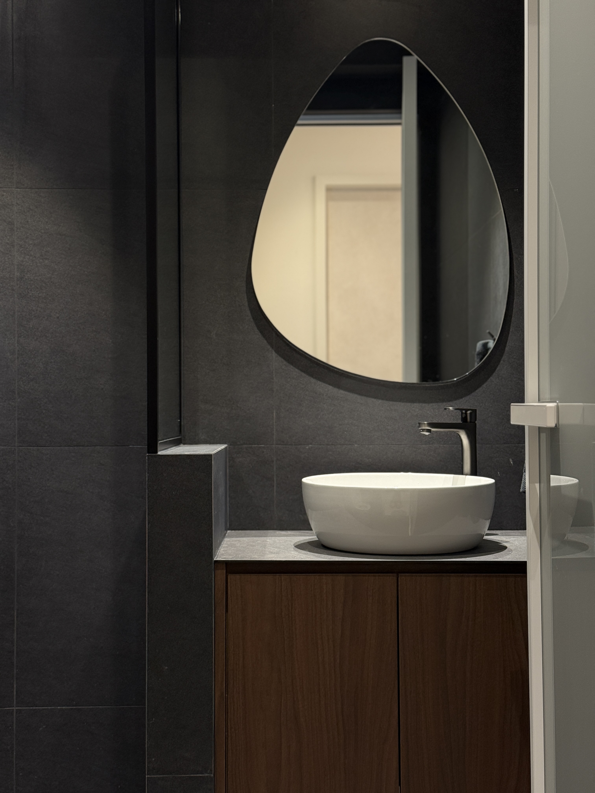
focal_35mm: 48
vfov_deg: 39.7
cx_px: 298
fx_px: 1100
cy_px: 396
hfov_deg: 30.3
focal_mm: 6.76
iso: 100
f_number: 1.78
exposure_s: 1/50
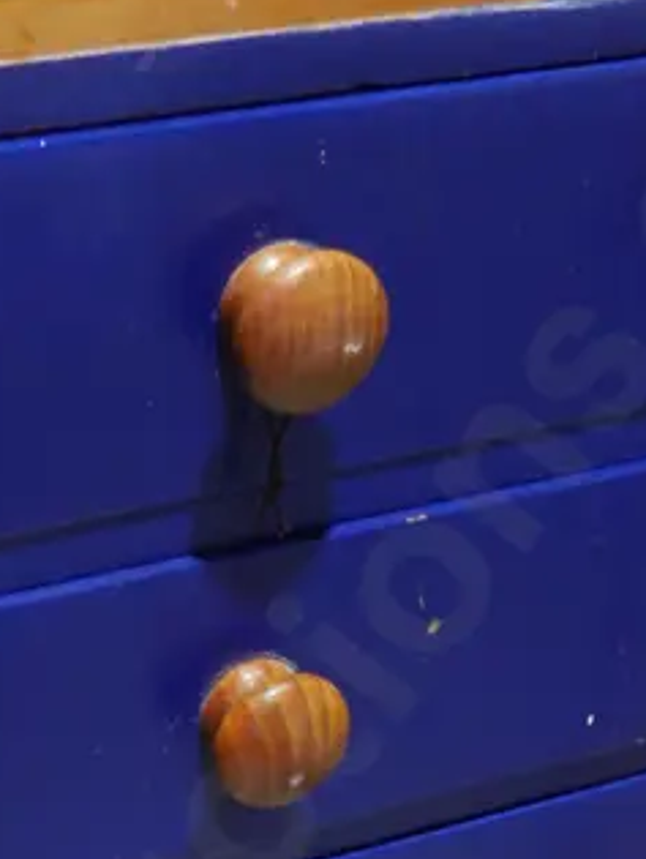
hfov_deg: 16.2
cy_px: 911
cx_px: 179
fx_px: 2260
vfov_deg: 20.6
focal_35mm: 91
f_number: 3.5
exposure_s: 1/60
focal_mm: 14
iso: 400
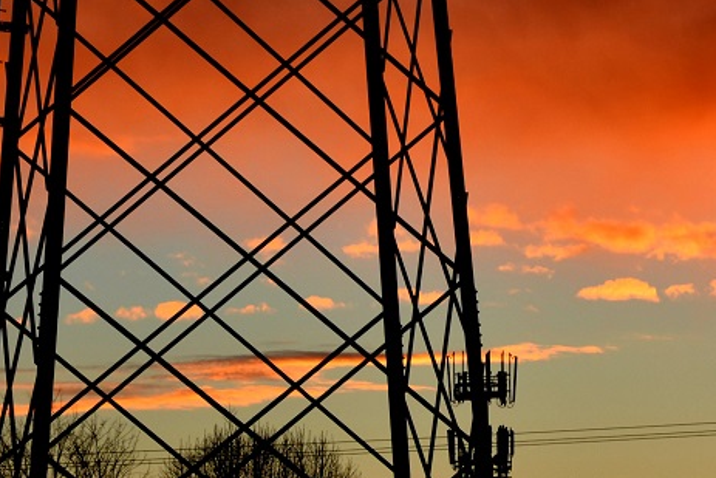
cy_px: 229
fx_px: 6925
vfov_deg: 4.0
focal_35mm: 348
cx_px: 605
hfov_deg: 5.9
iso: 100
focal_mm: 105
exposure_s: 1/200
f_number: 7.1
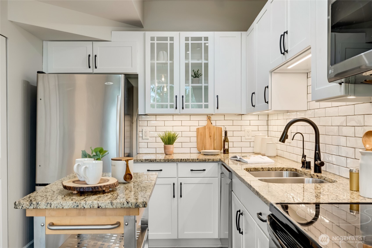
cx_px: 186
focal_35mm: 32
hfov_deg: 58.7
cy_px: 124
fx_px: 331
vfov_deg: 41.1
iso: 400
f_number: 9
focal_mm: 32
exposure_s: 1/250
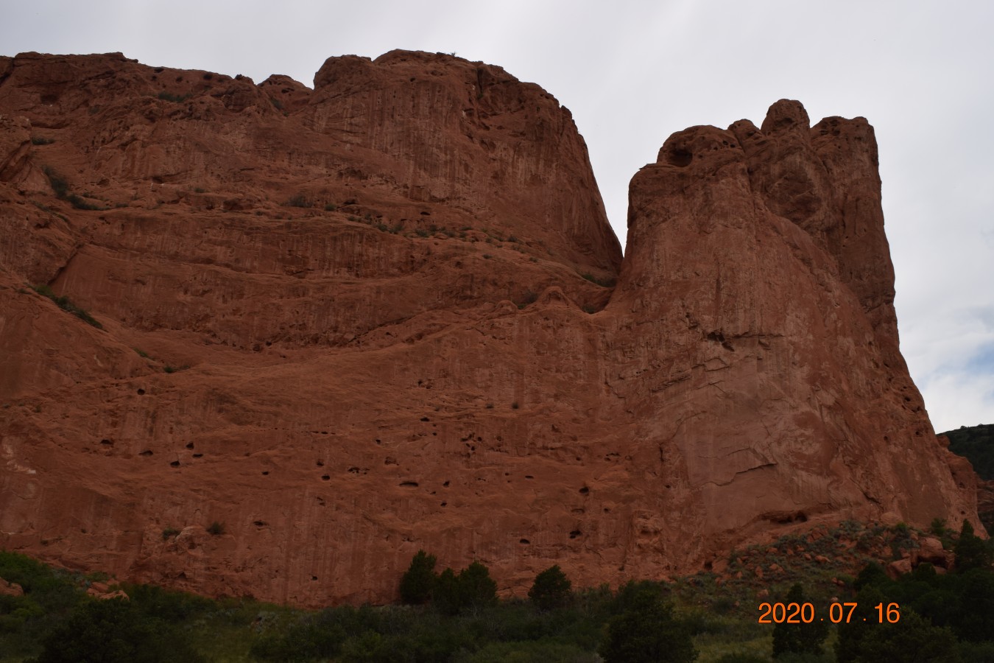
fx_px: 745
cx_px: 497
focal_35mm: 27
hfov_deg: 67.4
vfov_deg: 47.9
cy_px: 332
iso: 100
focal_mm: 18
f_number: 10
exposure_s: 1/200
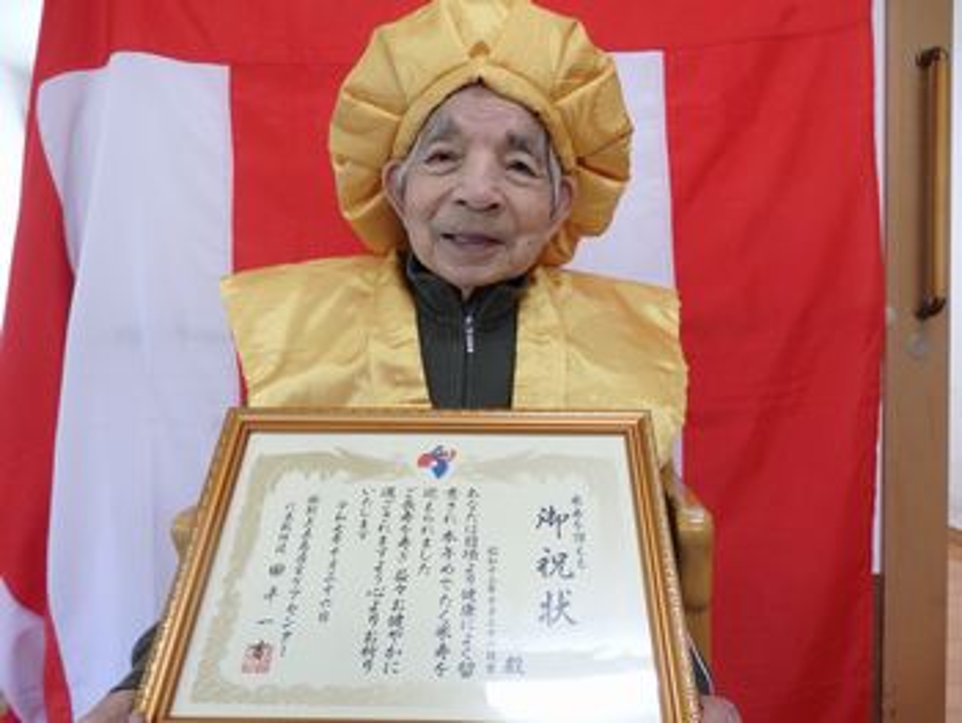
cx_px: 481
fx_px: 695
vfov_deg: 54.9
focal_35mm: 25
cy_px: 362
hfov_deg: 69.4
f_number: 3
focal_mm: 4.5
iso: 400
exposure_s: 1/30
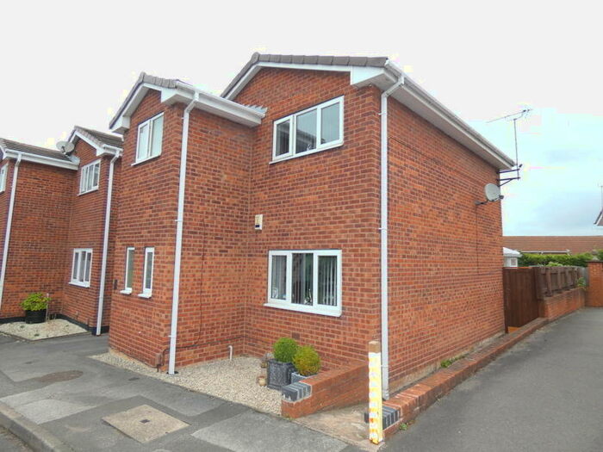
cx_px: 302
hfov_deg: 81.7
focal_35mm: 20
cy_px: 226
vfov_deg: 66.0
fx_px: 348
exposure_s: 1/400
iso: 80
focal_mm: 3.6
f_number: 2.8
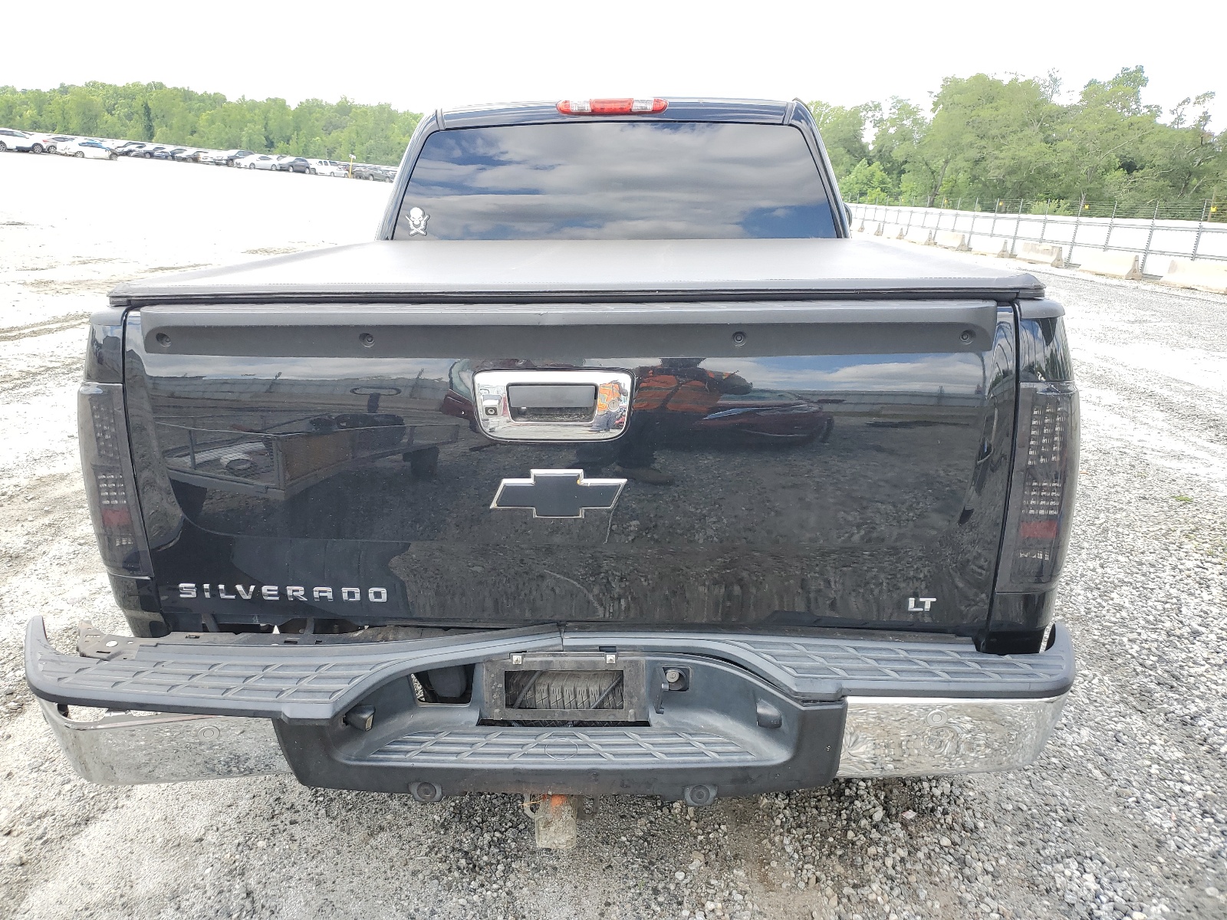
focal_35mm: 26
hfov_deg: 67.3
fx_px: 922
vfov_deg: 53.1
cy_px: 460
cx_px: 614
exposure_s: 1/500
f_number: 1.5
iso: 50
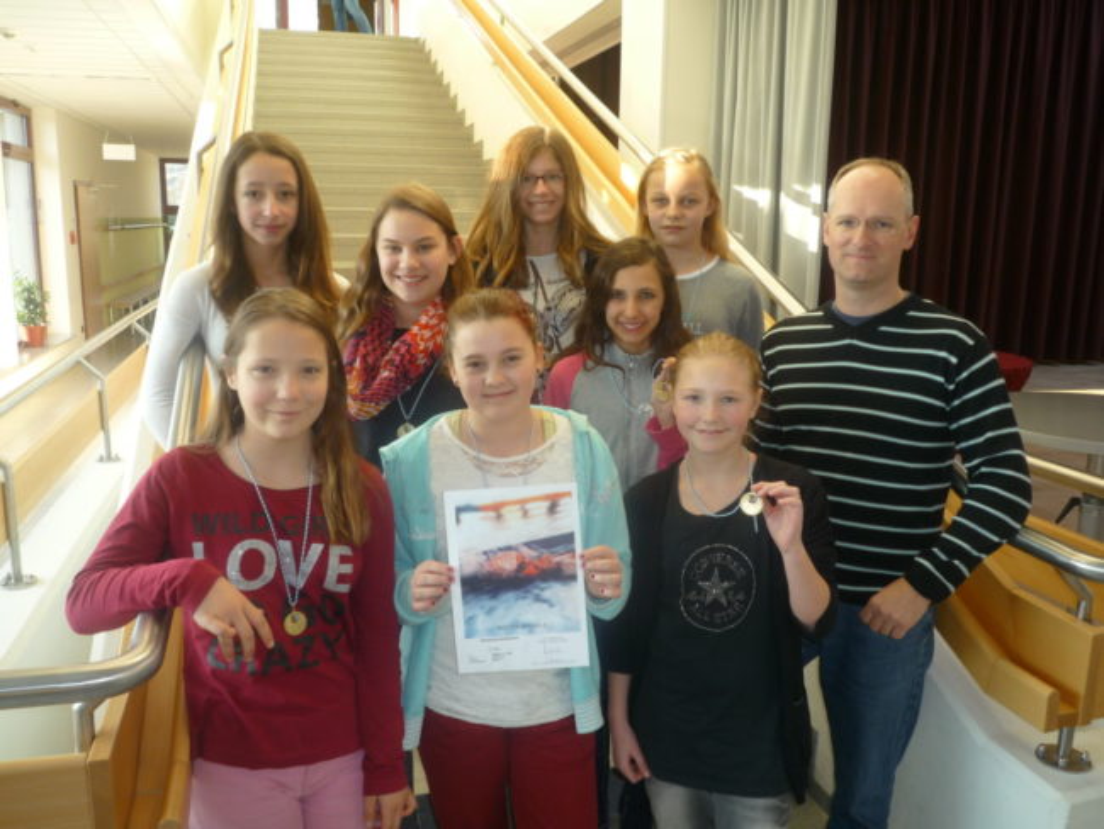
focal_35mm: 30
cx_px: 552
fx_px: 957
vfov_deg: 46.8
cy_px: 414
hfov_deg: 59.9
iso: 100
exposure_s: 1/30
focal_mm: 5.3
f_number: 3.4
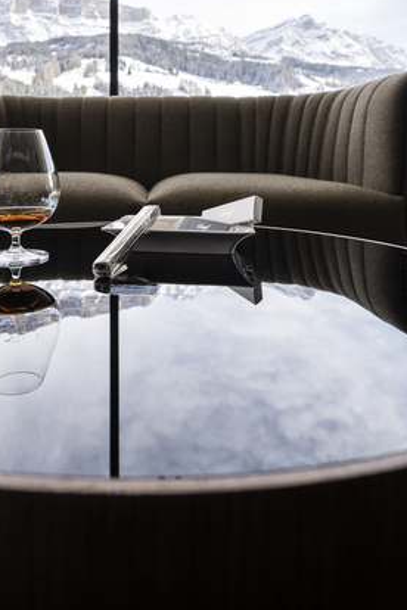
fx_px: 492
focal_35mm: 29
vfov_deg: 60.3
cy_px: 155
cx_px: 167
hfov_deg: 44.8
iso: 320
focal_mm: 16
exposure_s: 1/500
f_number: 5
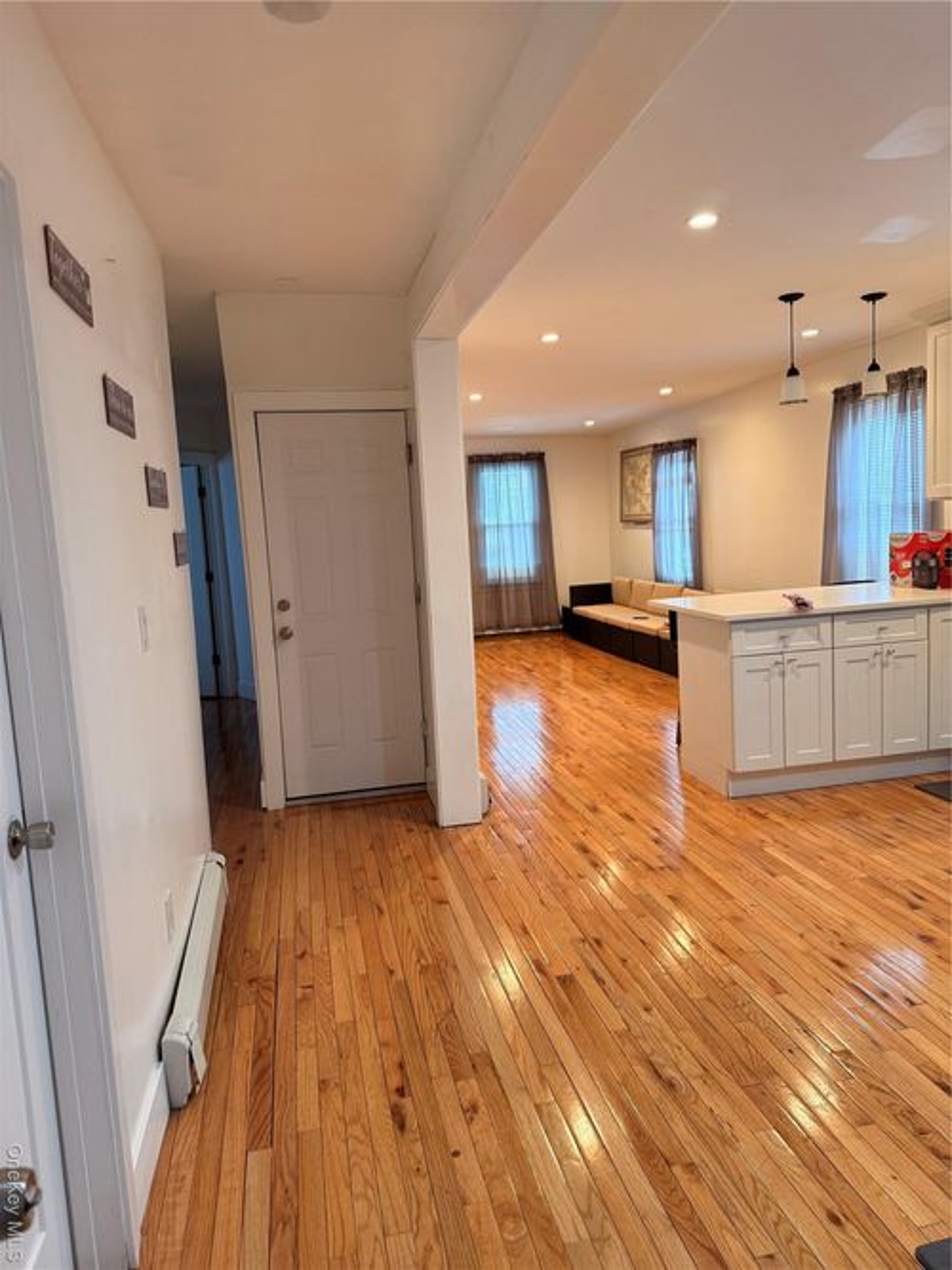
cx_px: 476
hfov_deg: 56.8
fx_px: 880
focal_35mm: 24
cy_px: 635
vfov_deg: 71.6
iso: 160
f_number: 1.78
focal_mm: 6.76
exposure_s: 1/60
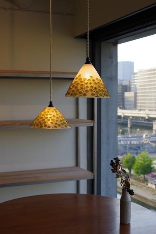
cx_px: 78
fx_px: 338
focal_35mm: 52
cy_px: 117
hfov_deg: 26.0
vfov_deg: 38.2
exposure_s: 1/250
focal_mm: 35
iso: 800
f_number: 6.3
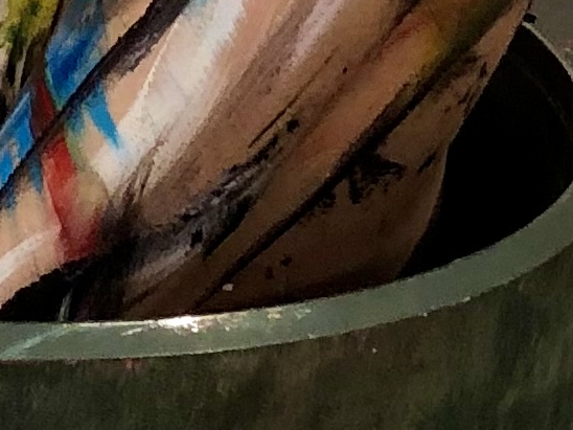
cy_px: -566
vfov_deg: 6.9
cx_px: -254
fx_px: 3410
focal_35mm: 206
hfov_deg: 9.4
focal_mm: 3.99
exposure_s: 1/15
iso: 40
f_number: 1.8
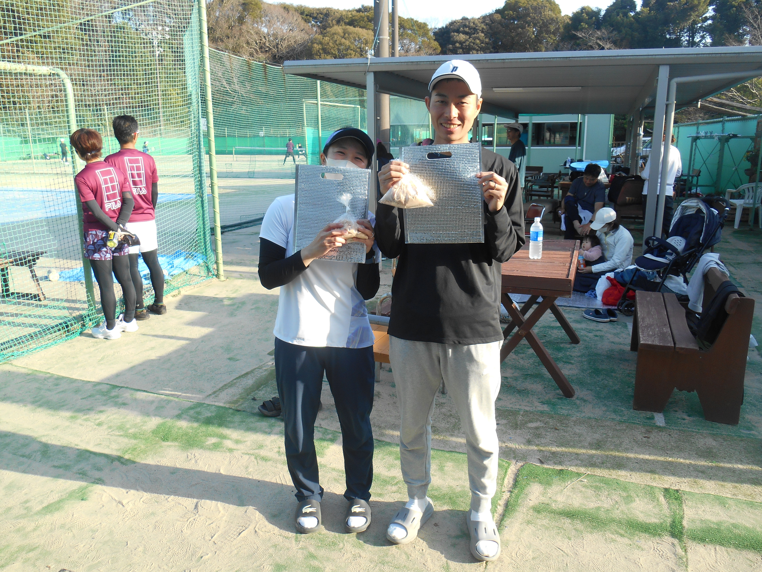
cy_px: 286
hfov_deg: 67.3
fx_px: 572
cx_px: 381
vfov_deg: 53.1
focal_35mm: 26
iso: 80
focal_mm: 4.7
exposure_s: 1/160
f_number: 3.4
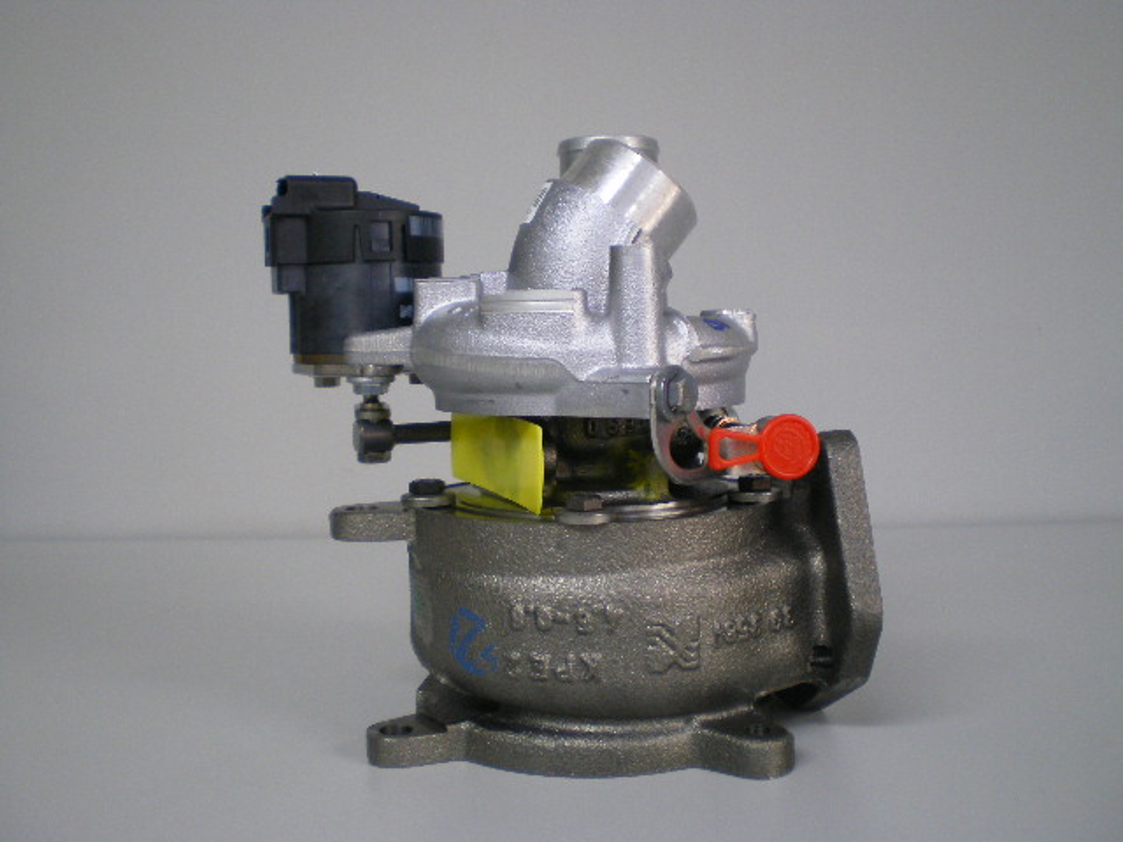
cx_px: 562
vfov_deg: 37.7
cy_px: 421
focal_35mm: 38
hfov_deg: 49.0
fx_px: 1233
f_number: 3.1
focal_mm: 6.3
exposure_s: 1/30
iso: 200
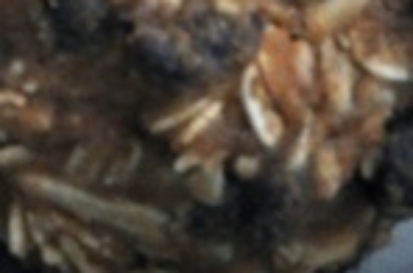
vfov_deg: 1.5
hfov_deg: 2.2
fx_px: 10474
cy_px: -337
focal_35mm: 915
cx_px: -728
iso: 400
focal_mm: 100
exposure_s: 1/8
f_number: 13
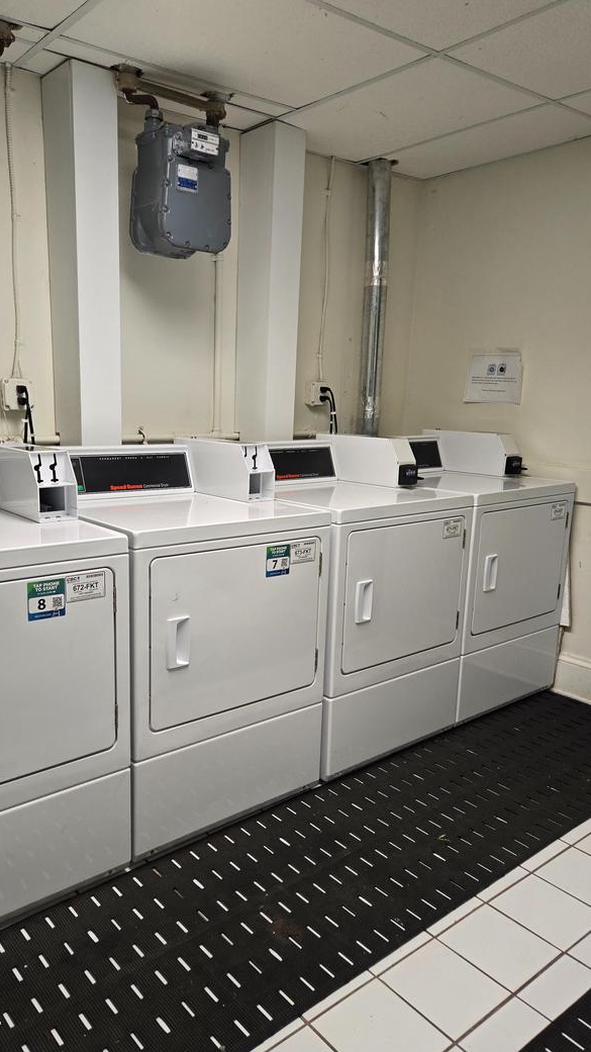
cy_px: 540
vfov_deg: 71.9
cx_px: 228
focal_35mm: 26
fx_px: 725
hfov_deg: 44.1
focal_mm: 5.4
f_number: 1.8
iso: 64
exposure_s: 1/61
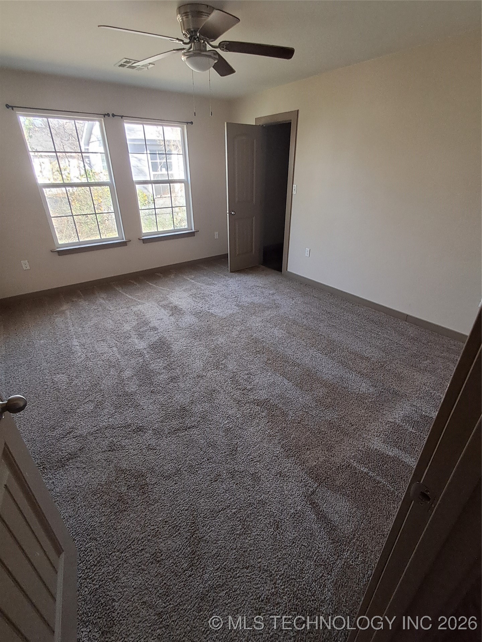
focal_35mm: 16
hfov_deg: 78.1
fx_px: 297
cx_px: 241
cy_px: 321
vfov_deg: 94.5
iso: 160
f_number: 2.2
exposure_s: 1/40
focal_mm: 1.64
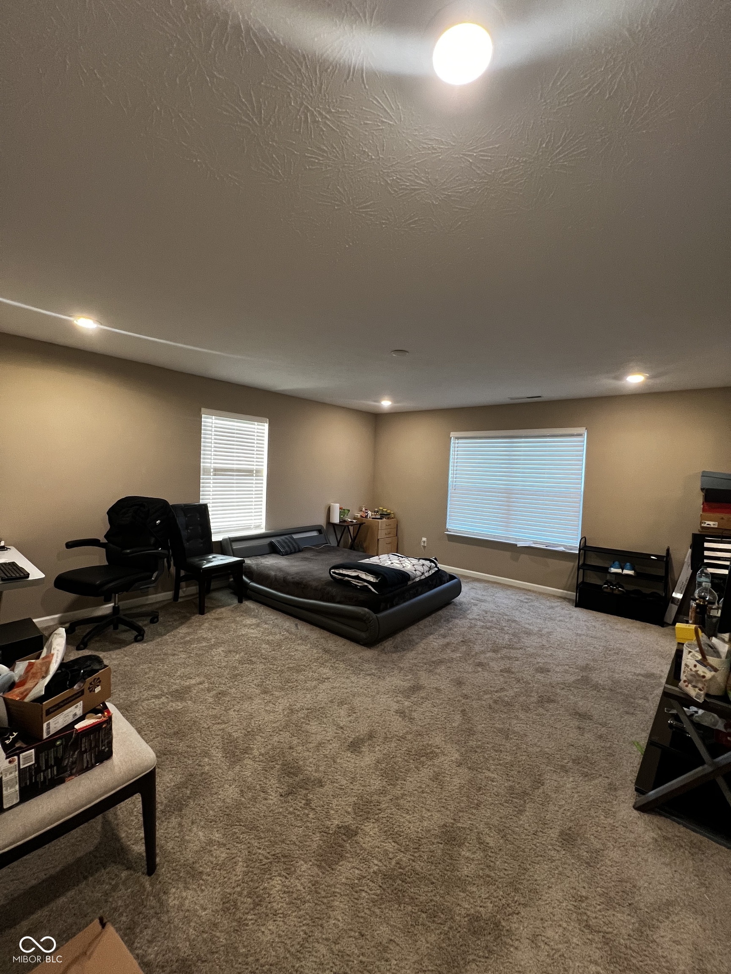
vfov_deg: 106.2
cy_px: 487
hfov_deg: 89.9
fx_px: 366
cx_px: 366
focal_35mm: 13
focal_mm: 1.57
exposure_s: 1/60
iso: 250
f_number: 1.8
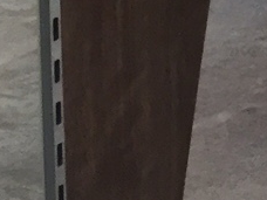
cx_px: 925
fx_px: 1604
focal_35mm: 208
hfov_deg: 7.7
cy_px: -433
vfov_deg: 6.4
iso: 100
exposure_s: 1/30
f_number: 2.2
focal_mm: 4.15
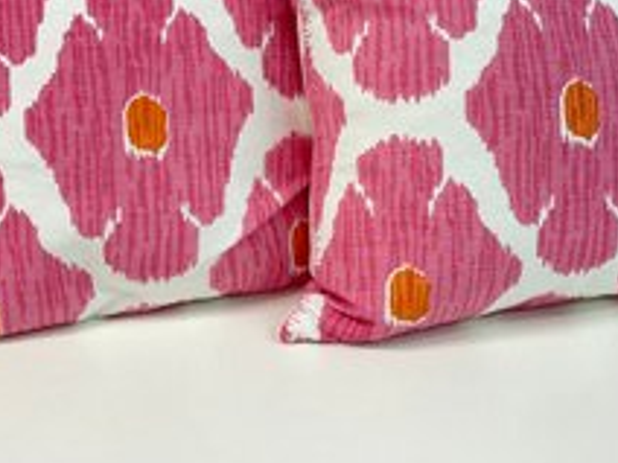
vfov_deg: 30.5
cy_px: 138
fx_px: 839
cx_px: 299
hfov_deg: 40.4
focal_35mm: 47
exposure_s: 1/60
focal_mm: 3
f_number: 1.8
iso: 50
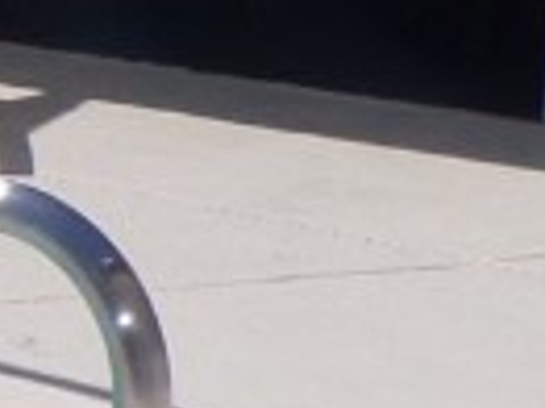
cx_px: -1065
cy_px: 500
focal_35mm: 188
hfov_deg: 8.8
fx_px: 2957
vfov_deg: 7.8
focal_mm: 4.3
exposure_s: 1/480
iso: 80
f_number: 5.8
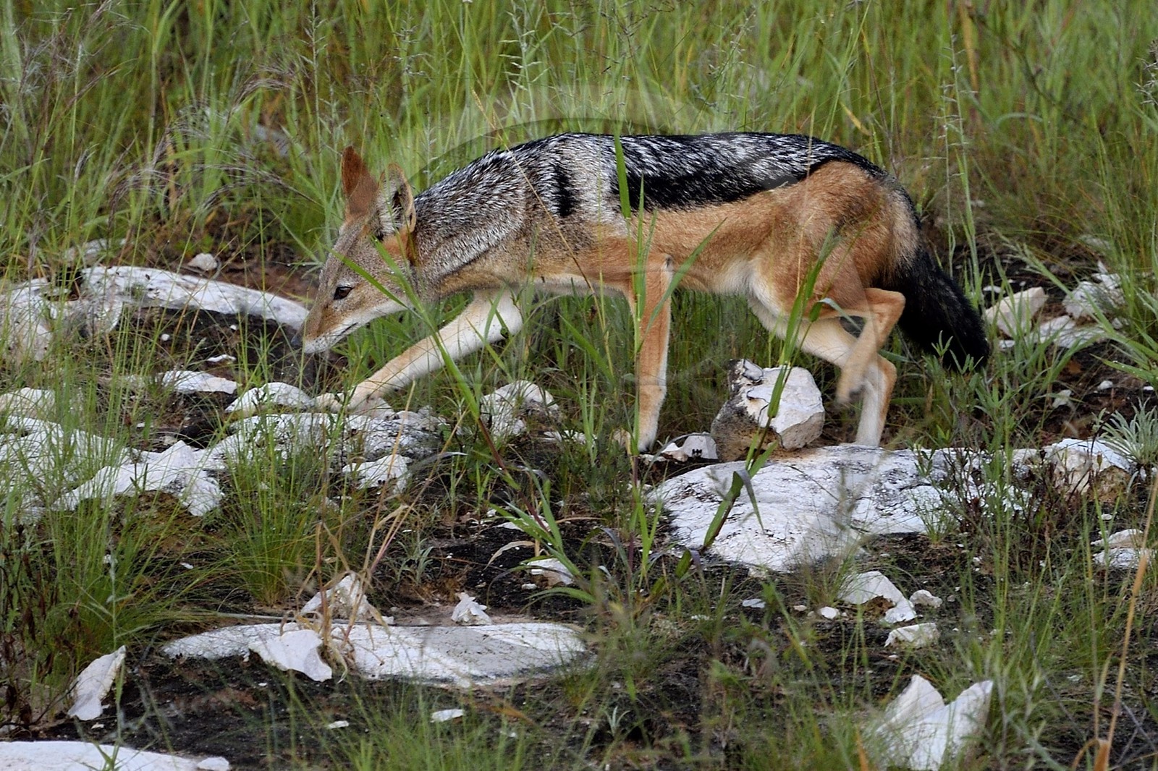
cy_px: 386
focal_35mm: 240
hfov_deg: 8.6
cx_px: 579
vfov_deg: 5.7
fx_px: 7718
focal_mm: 240
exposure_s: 1/320
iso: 800
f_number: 5
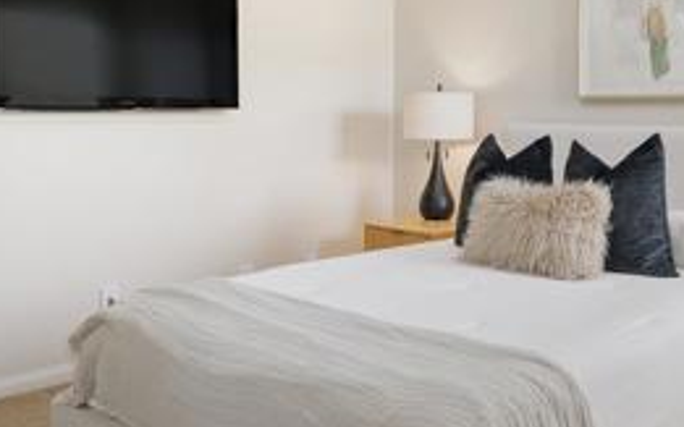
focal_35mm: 40
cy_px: 127
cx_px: 529
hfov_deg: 47.1
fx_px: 745
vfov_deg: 31.6
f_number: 8
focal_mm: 16
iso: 500
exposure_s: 1/6
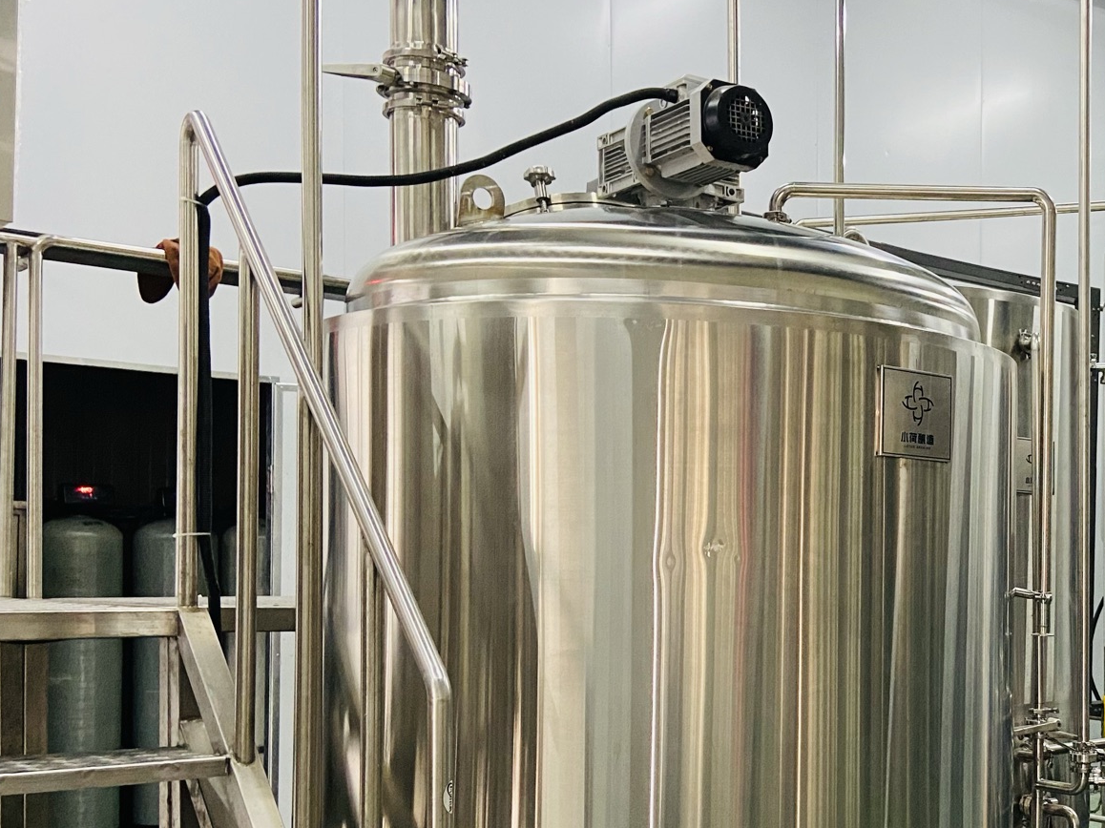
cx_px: 936
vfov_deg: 31.1
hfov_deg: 39.1
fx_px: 1468
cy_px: 585
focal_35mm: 46
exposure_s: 1/33
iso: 400
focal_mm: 4.25
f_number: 1.8
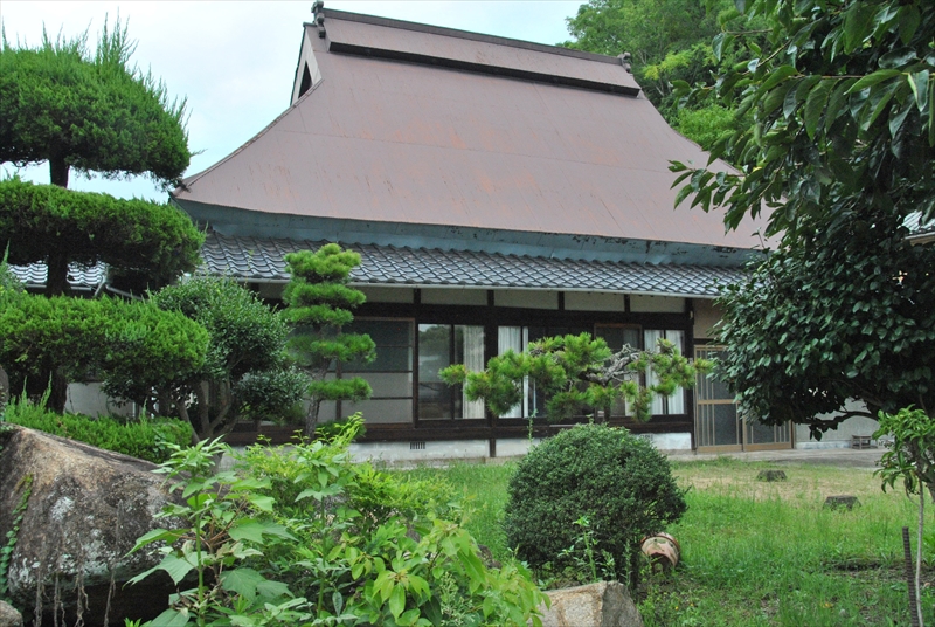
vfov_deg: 40.1
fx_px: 858
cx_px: 468
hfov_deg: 57.2
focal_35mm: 33
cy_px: 314
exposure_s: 1/320
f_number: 9
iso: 800
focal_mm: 22
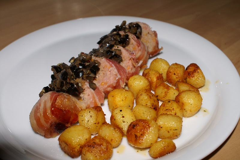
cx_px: 120
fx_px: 300
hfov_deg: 43.7
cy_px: 80
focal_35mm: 45
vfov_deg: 29.8
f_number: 6.3
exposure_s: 1/60
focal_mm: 30
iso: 400
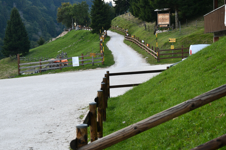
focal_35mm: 68
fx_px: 427
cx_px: 124
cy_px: 79
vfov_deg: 20.0
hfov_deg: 29.6
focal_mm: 38
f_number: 5
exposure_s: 1/250
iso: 400
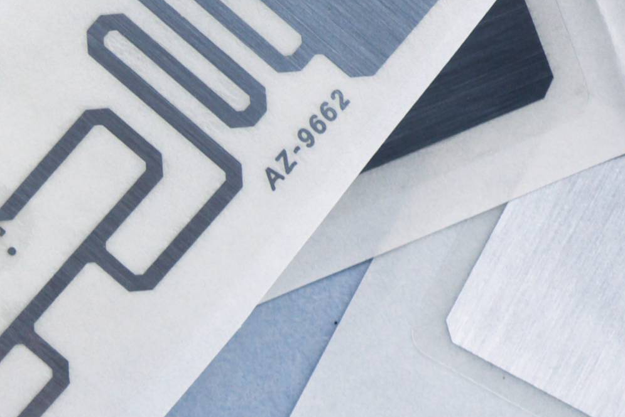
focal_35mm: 444
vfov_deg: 3.1
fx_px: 7710
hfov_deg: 4.4
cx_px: -1448
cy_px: 702
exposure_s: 1/200
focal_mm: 60
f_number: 11
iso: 100
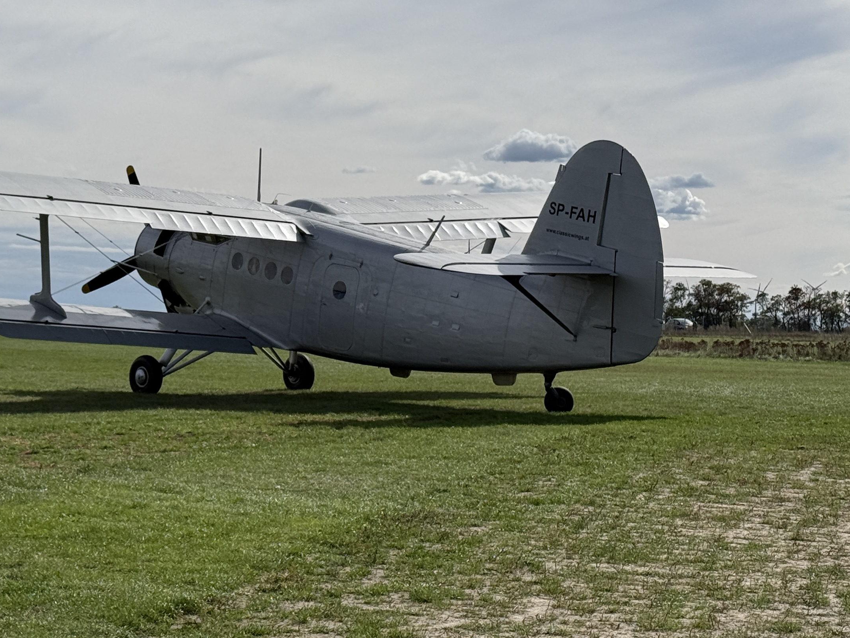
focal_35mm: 90
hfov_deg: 21.6
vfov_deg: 16.4
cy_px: 218
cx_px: 217
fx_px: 2210
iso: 50
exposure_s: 1/11364
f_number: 1.78
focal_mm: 6.76
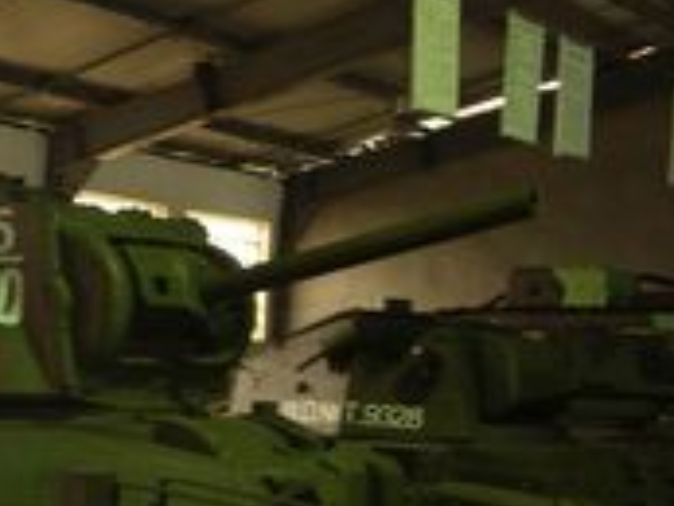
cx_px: -70
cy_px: 444
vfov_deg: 17.6
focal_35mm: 83
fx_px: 1617
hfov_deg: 22.2
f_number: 2.8
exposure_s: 1/5
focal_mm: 9.3
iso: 160
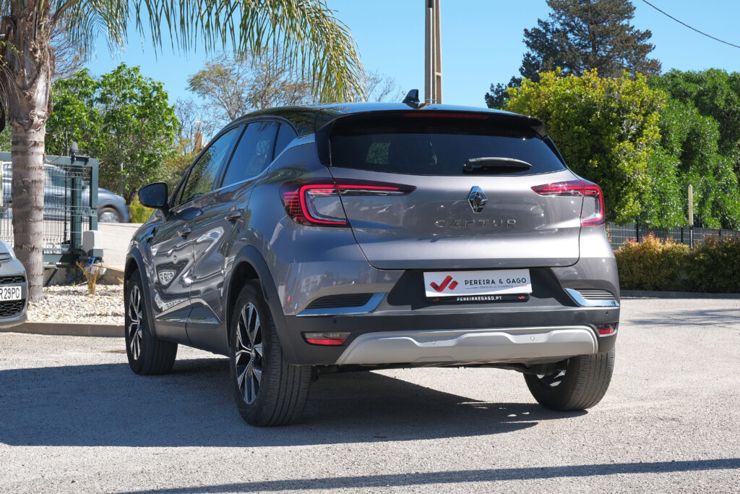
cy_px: 247
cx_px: 370
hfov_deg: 29.7
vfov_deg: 20.0
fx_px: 1398
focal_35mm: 68
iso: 160
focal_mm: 45
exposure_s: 1/125
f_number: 10
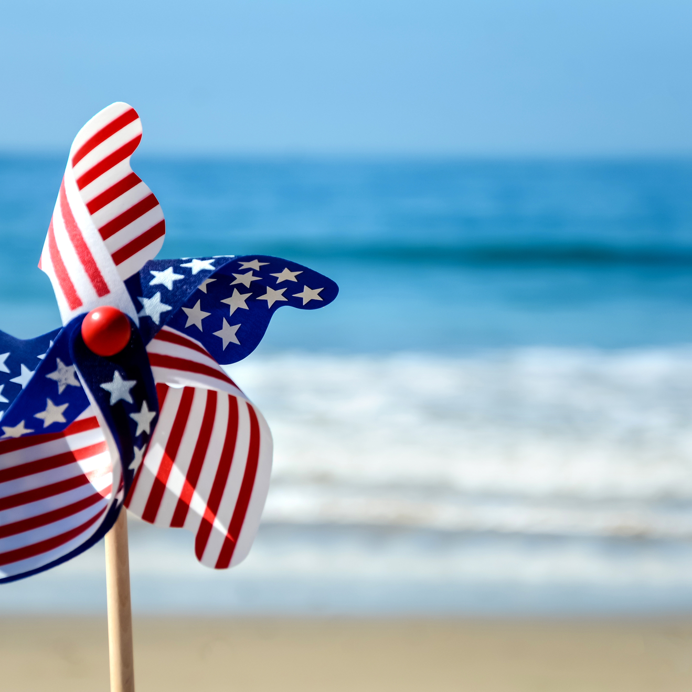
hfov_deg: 12.1
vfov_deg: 12.1
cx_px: 302
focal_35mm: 145
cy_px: 346
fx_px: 3271
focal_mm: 75
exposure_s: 1/1500
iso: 200
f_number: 5.3
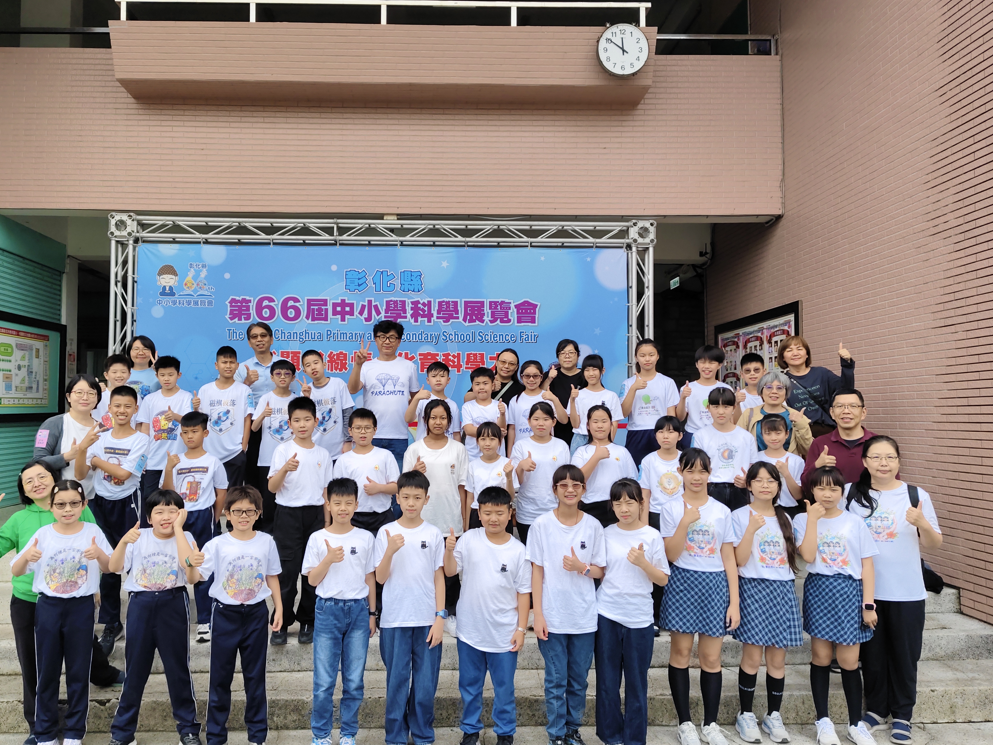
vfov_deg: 51.4
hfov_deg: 65.2
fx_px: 775
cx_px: 445
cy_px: 376
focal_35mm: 27
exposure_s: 1/517
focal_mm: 5.56
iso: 50
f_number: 1.88
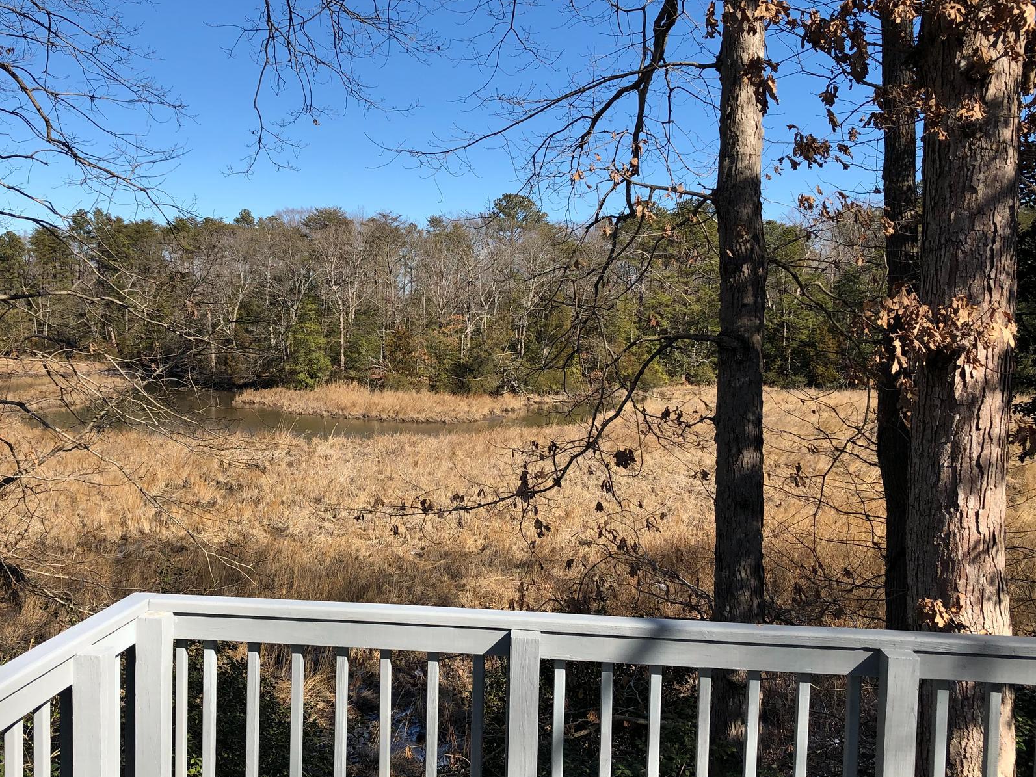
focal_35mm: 36
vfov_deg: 39.7
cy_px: 401
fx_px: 1078
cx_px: 436
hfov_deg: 51.1
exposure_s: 1/1372
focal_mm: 3.99
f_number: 1.8
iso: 20
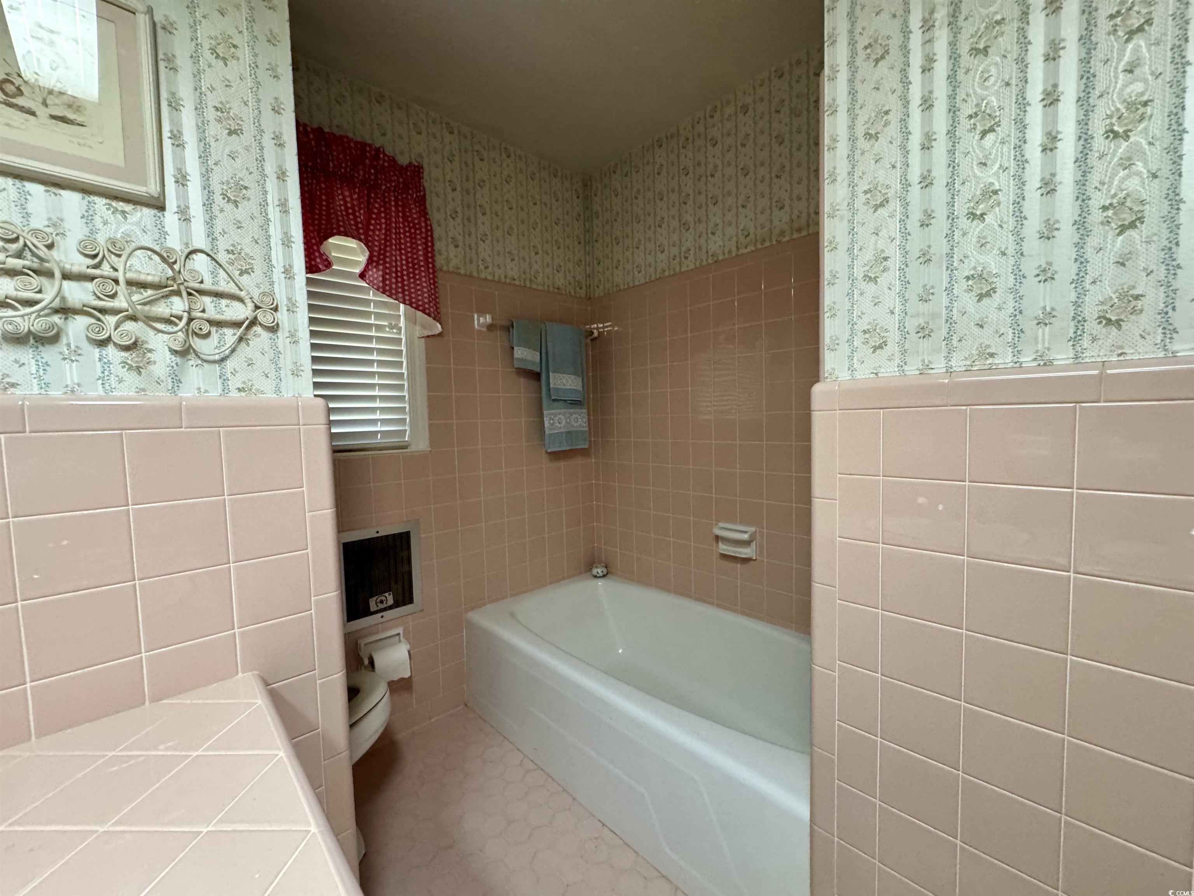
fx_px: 483
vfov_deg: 85.7
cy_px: 448
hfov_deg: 102.1
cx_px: 597
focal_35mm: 14
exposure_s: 1/60
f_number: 2.2
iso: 640
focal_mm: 2.22
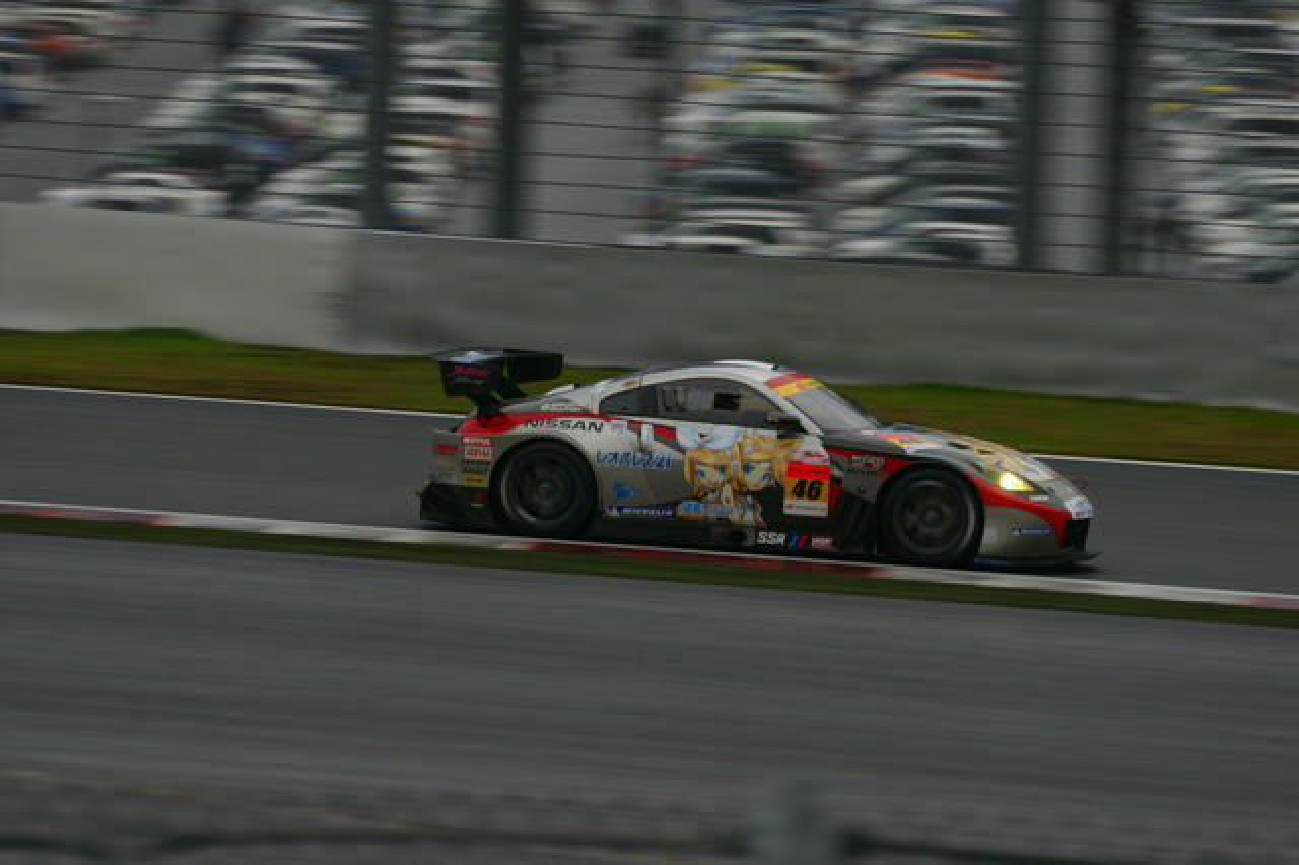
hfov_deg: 5.5
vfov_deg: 3.7
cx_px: 650
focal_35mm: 375
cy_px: 432
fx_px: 13524
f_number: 6.3
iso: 500
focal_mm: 250
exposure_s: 1/160
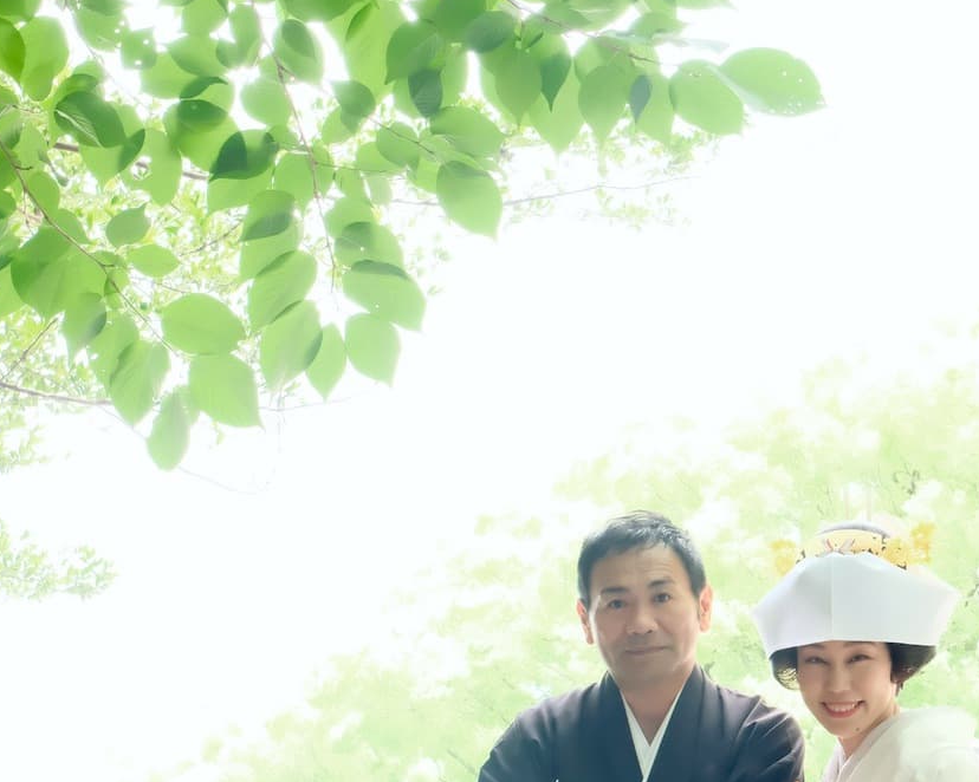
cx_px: 644
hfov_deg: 26.6
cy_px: 643
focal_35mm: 71
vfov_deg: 21.2
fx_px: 2057
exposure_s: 1/160
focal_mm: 19.2
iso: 3200
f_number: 5.6
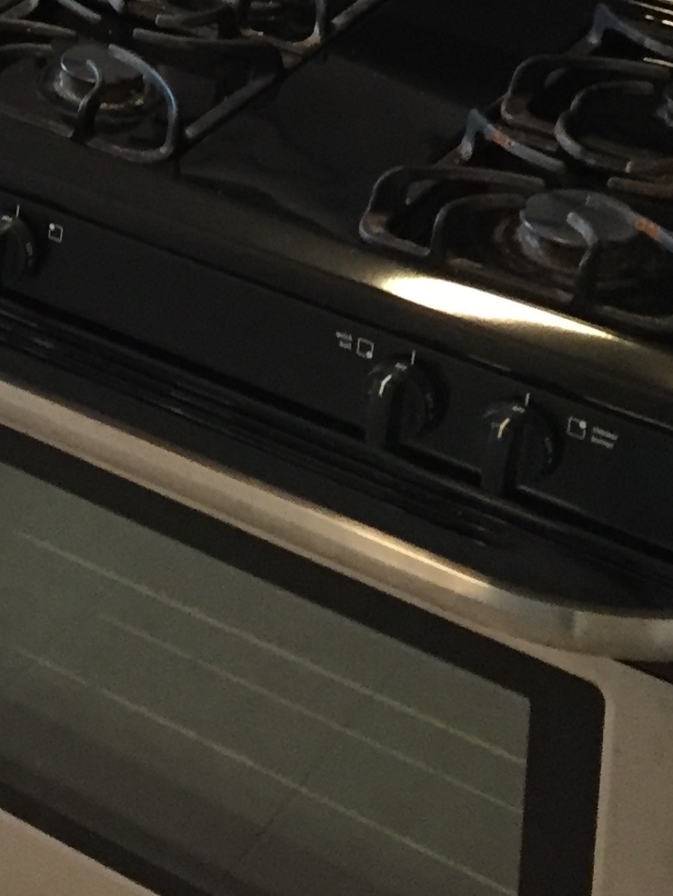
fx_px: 2487
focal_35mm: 96
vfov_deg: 17.8
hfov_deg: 14.9
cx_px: -152
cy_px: -534
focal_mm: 4.15
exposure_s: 1/30
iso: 125
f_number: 2.2
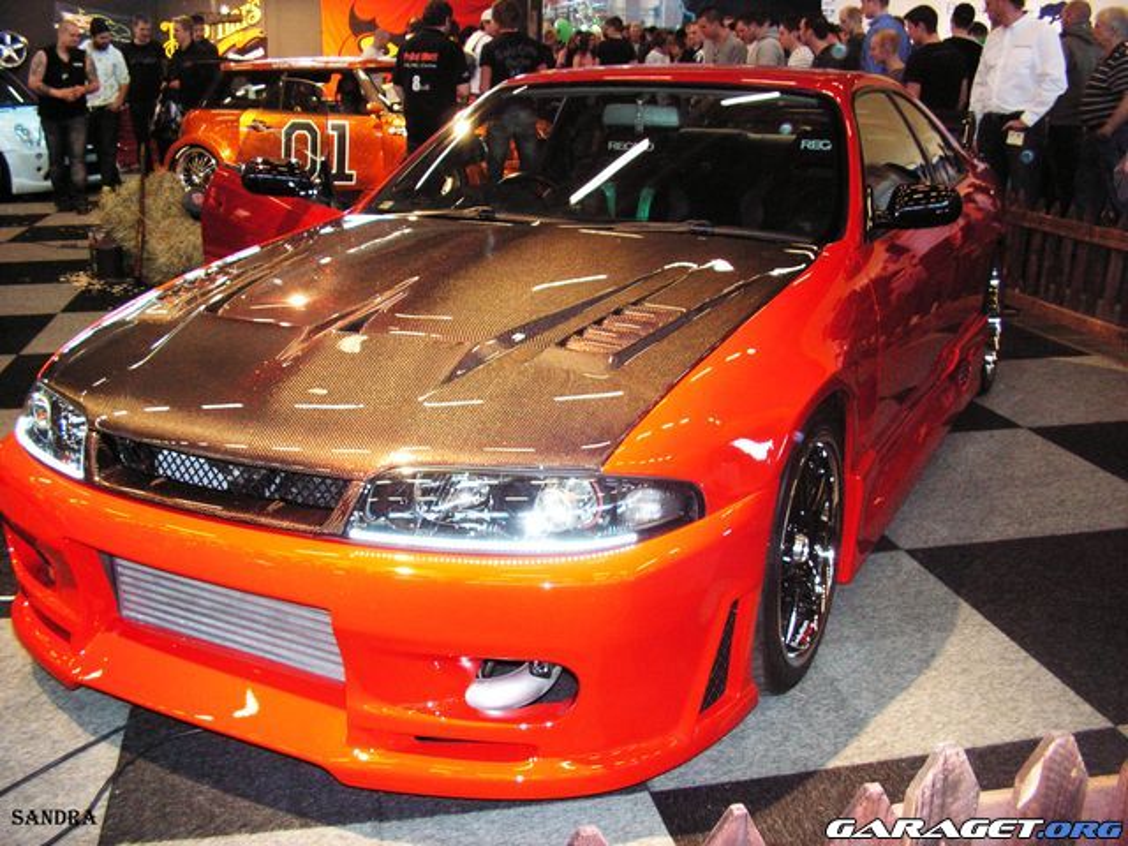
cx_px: 564
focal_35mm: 36
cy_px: 423
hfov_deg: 51.4
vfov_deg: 39.7
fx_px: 1173
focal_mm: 6
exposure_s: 1/40
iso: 160
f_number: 3.2
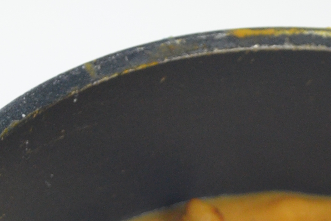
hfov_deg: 8.8
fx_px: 2142
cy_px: 556
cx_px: 242
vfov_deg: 5.7
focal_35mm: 233
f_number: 5.3
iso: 1600
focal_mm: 46
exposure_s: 1/40
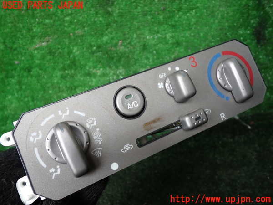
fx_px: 237
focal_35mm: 30
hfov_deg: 60.0
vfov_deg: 46.8
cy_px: 102
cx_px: 136
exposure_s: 1/60
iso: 160
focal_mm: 5.4
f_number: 2.3
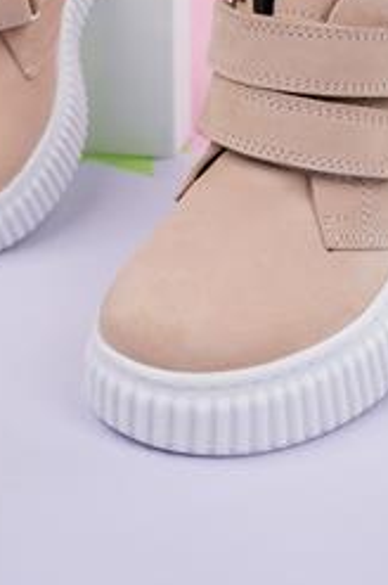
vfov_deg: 29.7
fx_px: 1070
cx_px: 180
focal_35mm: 66
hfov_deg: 20.6
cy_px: 98
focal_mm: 35
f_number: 8
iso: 125
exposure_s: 1/200
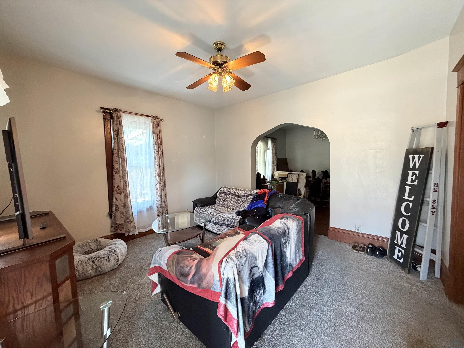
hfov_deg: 102.1
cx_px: 232
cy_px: 174
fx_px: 188
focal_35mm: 14
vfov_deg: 85.7
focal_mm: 2.22
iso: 500
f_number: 2.2
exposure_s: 1/60
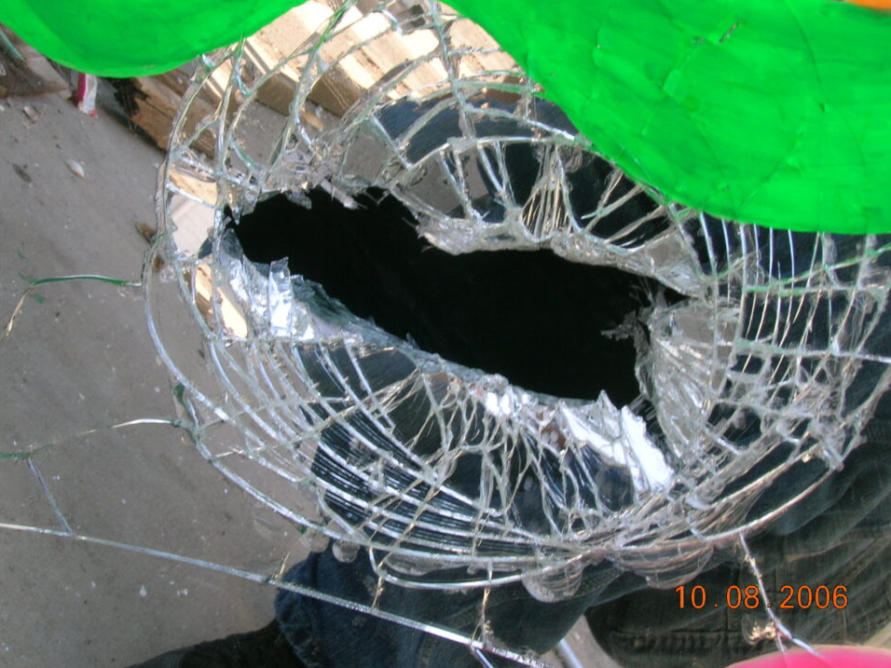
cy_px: 314
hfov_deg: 42.1
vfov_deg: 32.2
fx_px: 1158
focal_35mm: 45
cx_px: 437
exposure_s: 1/43
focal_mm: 7
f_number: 5.2
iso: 50
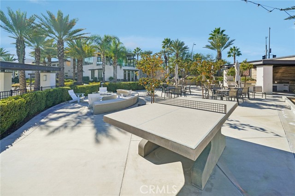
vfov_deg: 81.1
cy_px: 98
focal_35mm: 14
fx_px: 115
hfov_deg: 104.3
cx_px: 148
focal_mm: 14
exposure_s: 1/320
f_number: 8
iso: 100
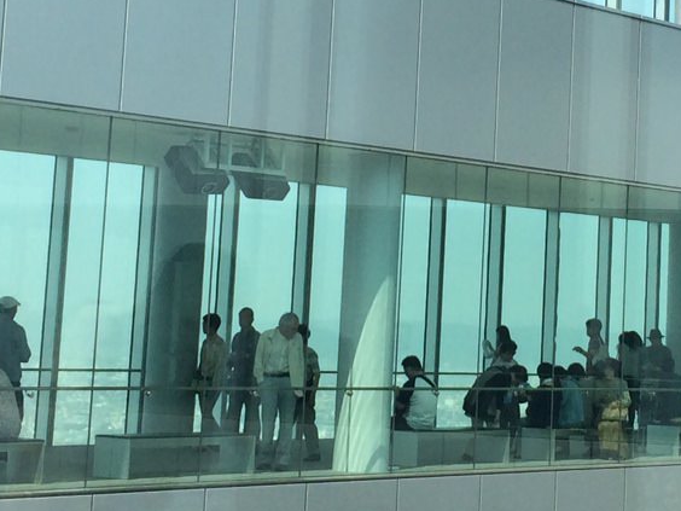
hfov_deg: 17.9
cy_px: 33
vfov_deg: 13.4
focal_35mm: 109
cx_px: 551
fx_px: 2144
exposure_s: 1/1580
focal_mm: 4.12
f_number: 2.2
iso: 32
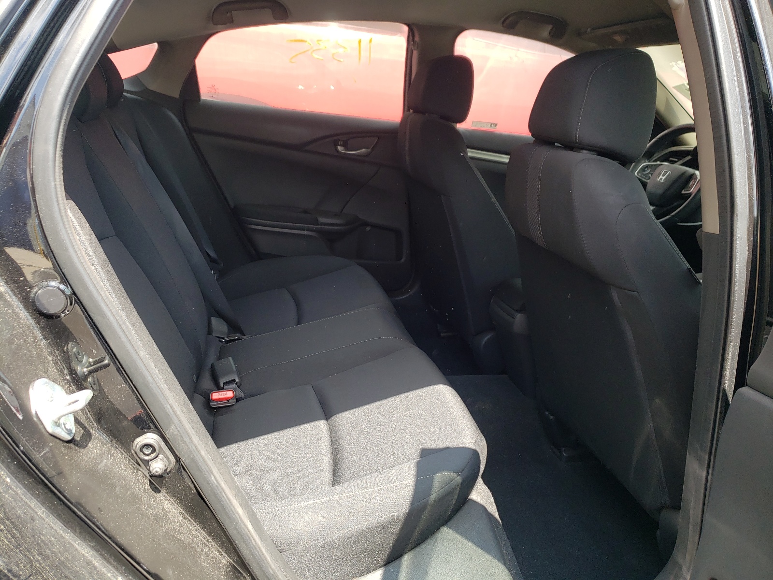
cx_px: 386
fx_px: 581
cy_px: 290
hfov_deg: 67.3
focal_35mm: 26
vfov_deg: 53.1
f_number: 1.5
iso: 50
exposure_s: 1/222
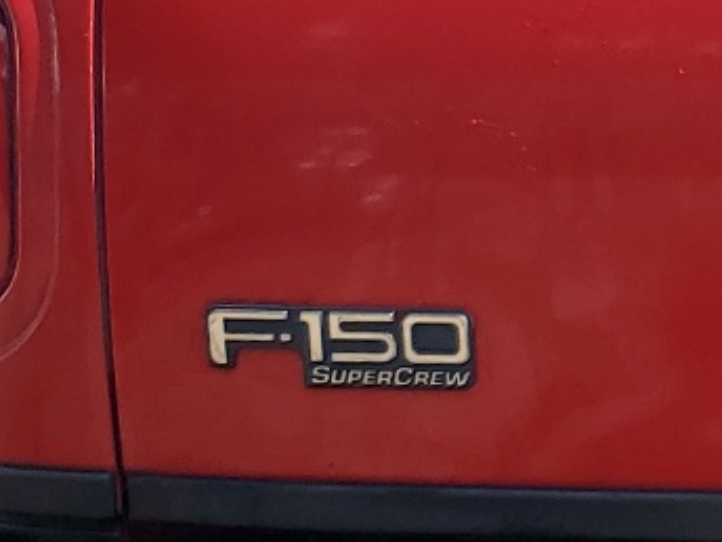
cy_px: 153
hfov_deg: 14.8
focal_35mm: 121
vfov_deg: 12.2
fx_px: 2524
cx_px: 1171
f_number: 1.5
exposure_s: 1/2000
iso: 50
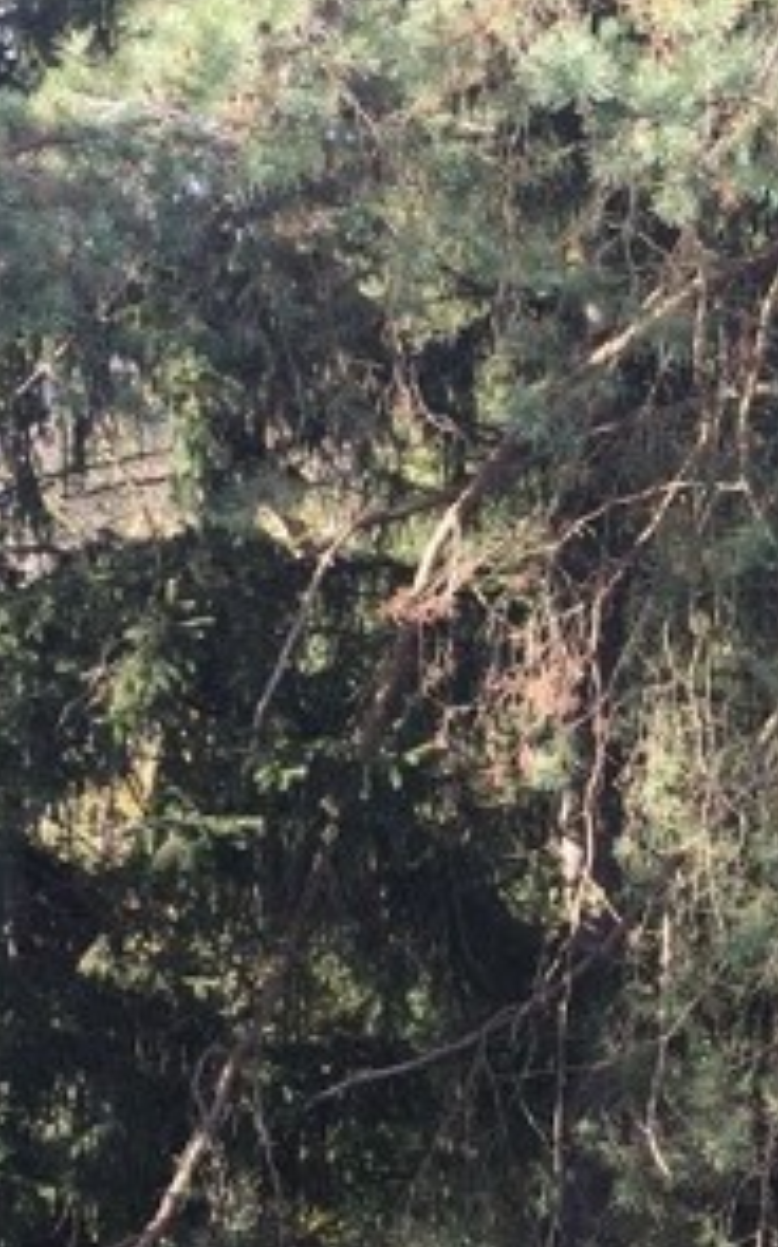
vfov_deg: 25.8
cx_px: 731
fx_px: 2718
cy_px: 723
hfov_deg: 16.0
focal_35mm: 80
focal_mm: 4.15
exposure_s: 1/238
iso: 32
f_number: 2.2
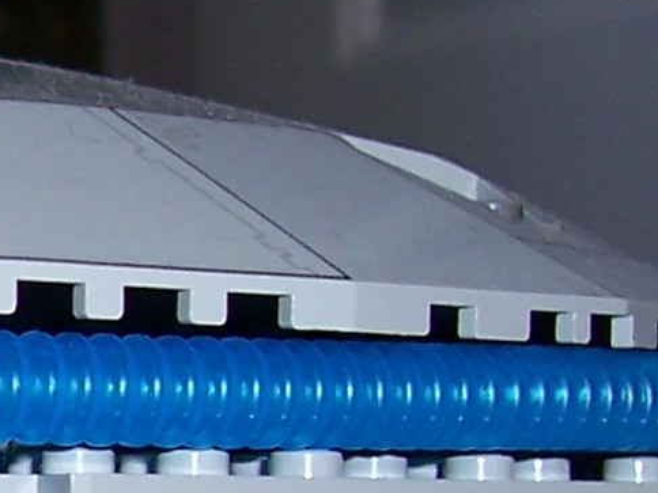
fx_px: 3288
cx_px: -534
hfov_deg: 10.7
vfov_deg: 8.4
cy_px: 751
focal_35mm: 173
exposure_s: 1/60
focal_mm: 5.6
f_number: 2.7
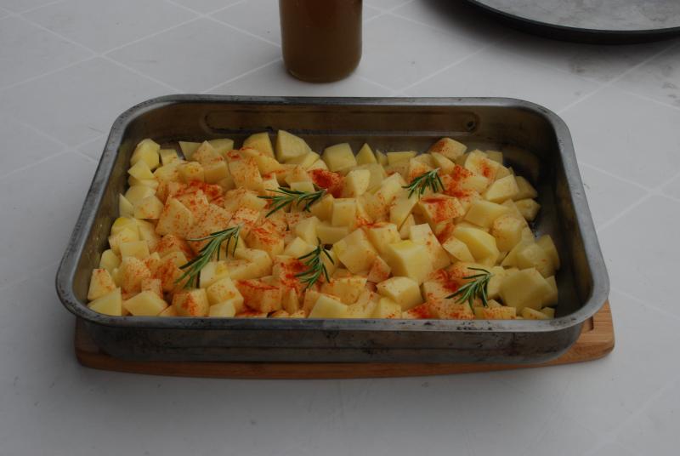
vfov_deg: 25.8
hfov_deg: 37.8
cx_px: 340
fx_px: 993
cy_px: 228
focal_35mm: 52
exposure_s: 1/400
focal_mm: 35
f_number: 10
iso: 400
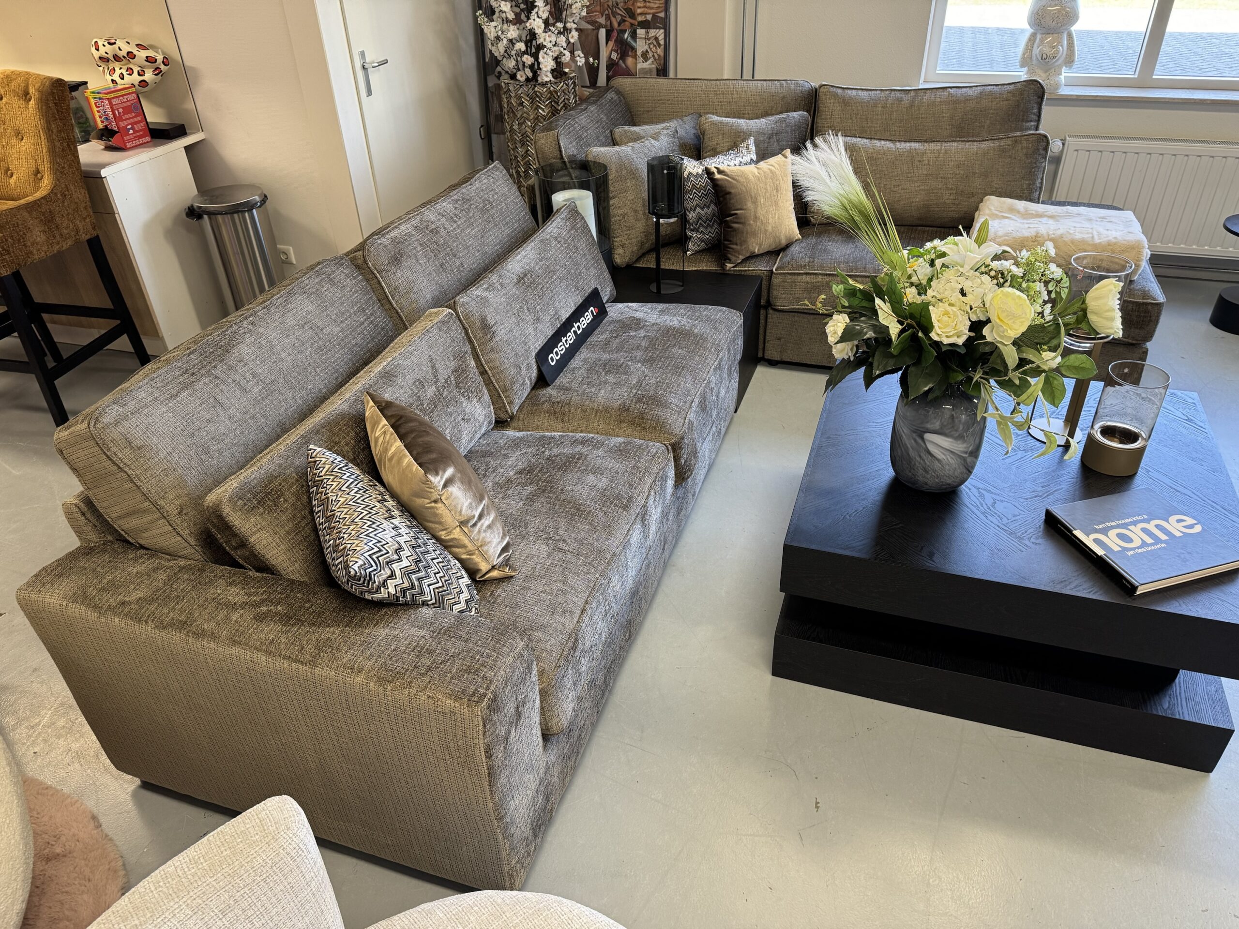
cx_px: 620
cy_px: 464
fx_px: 859
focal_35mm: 24
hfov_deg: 71.6
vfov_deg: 56.8
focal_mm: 6.76
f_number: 1.78
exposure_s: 1/100
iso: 200
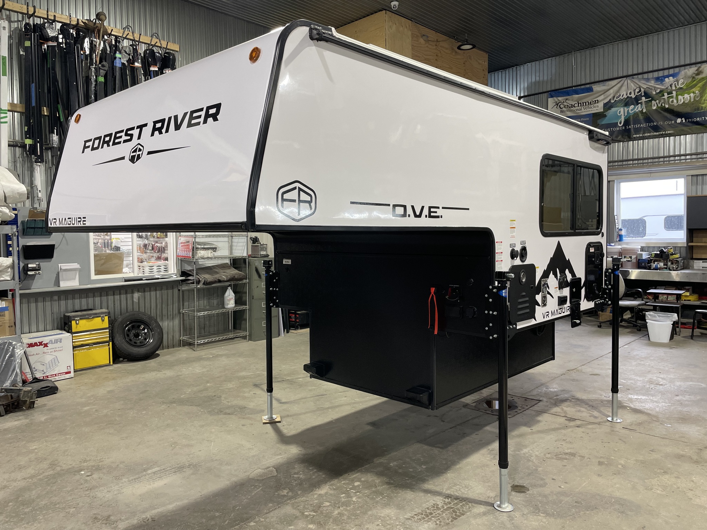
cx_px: 354
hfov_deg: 67.3
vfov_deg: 53.1
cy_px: 265
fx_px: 531
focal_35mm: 26
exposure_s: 1/60
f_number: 1.6
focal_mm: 4.2
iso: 64
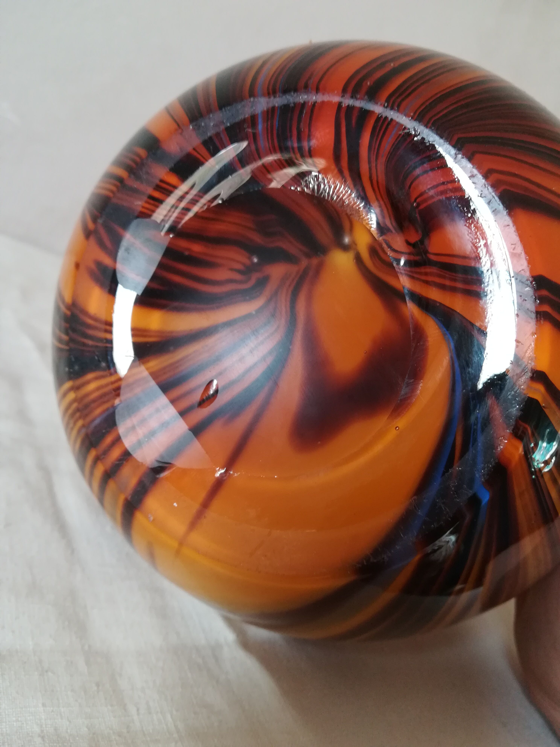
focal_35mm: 26
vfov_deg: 67.3
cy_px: 374
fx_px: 561
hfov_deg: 53.1
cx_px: 280
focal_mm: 3.83
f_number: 2.2
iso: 200
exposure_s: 1/33.3
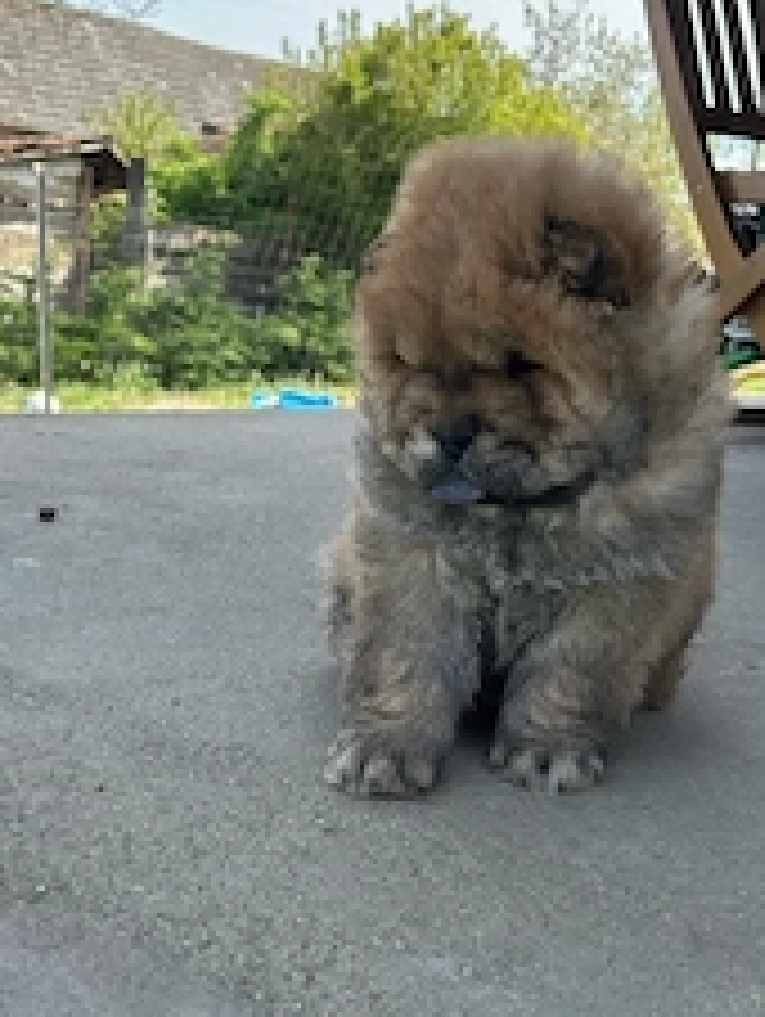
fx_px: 1353
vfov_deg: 41.2
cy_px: 477
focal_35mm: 46
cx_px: 459
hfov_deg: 31.5
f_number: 1.5
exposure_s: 1/1511
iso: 50
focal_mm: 5.7
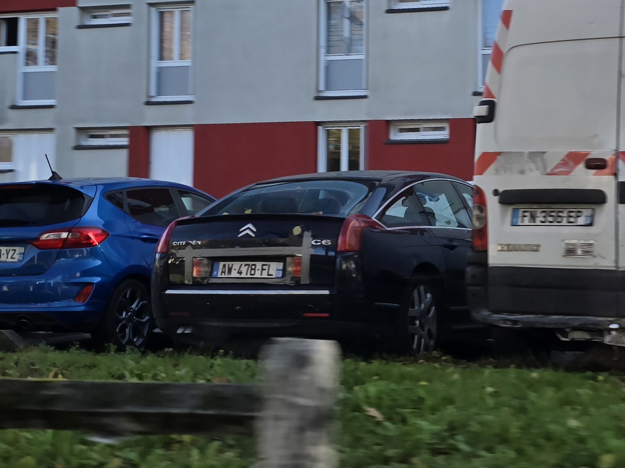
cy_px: 234
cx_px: 312
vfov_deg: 58.9
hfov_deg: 73.9
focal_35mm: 23
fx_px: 415
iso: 20
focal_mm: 6.3
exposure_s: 1/182
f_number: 1.7
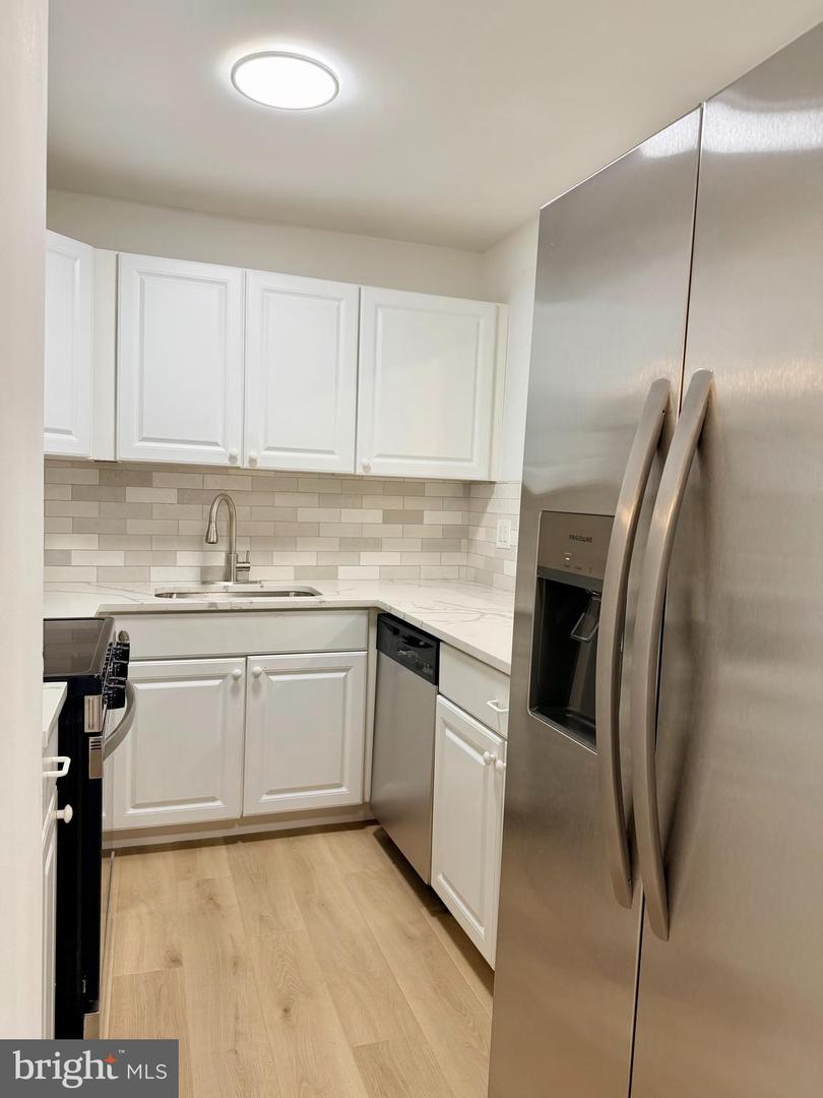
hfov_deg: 56.8
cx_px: 412
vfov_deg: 71.6
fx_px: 761
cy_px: 549
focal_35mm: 24
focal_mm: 6.76
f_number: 1.78
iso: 125
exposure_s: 1/120
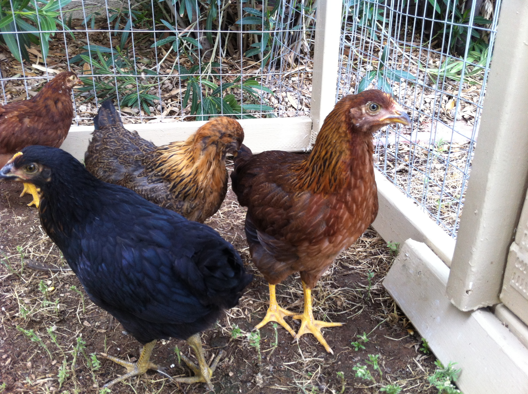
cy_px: 197
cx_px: 264
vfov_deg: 40.6
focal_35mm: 35
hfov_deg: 52.7
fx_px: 533
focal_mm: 3.85
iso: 100
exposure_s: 1/60
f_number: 2.8
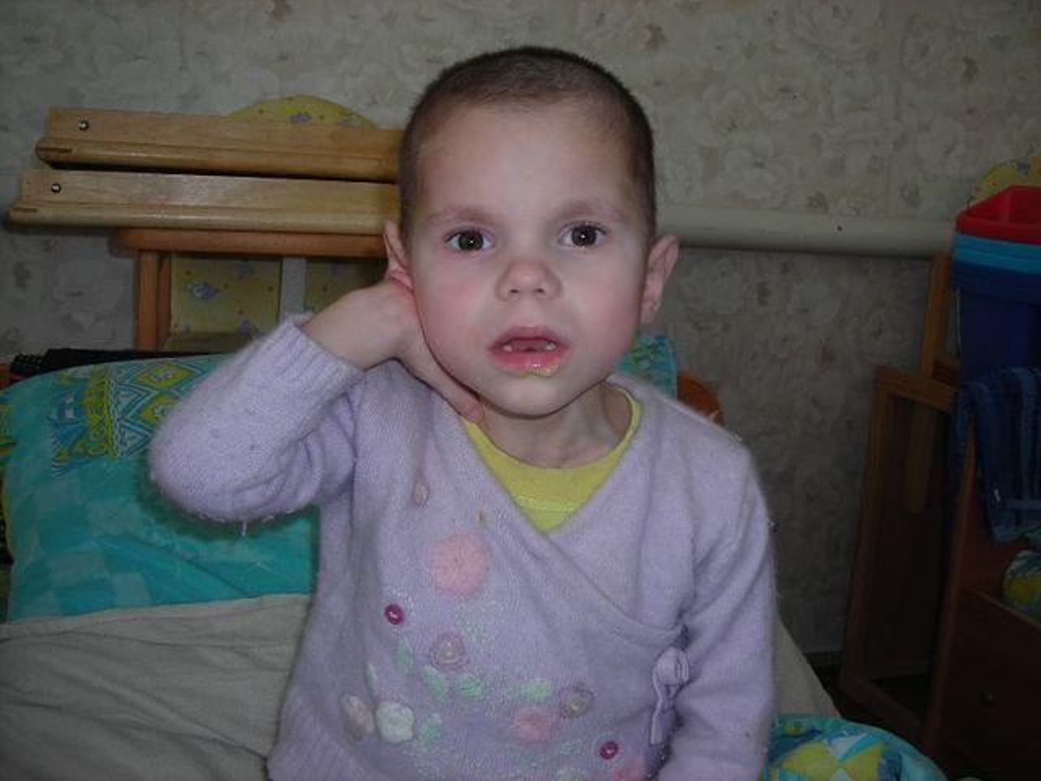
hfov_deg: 45.8
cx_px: 520
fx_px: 1233
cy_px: 390
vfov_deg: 35.1
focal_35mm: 41
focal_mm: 6.8
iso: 50
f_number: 3.3
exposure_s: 1/60.1
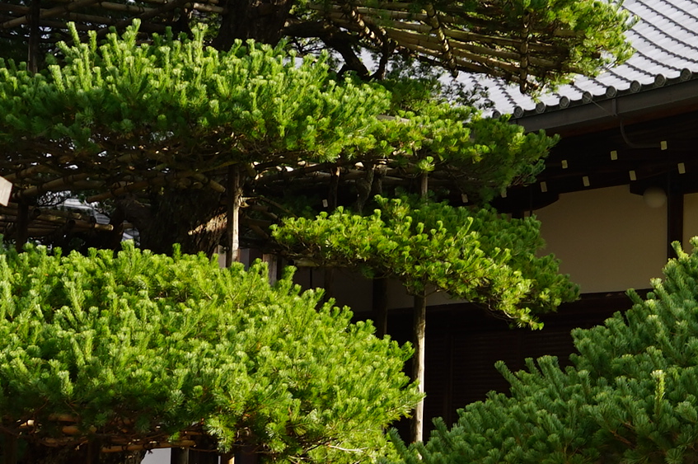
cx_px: 541
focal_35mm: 103
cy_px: 444
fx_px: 1995
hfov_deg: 19.7
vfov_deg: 13.1
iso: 100
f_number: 6.3
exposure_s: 1/80
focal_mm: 29
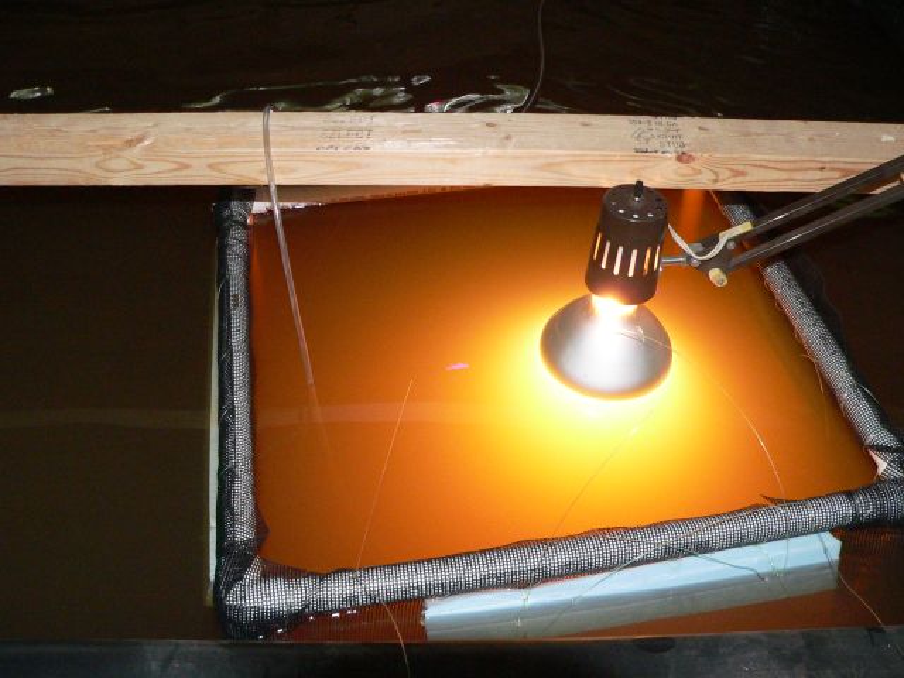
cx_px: 452
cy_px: 339
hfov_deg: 51.4
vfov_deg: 39.7
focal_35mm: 36
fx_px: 940
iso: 400
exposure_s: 1/60
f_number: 2.8
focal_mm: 6
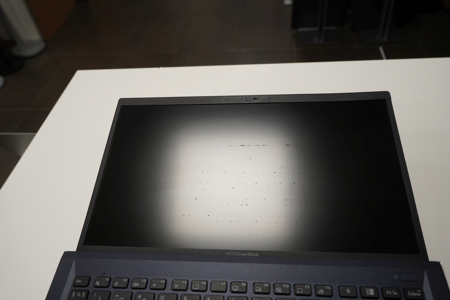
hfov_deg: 63.7
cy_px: 150
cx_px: 225
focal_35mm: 29
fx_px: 362
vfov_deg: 45.0
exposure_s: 1/125
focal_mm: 29
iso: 1600
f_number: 7.1
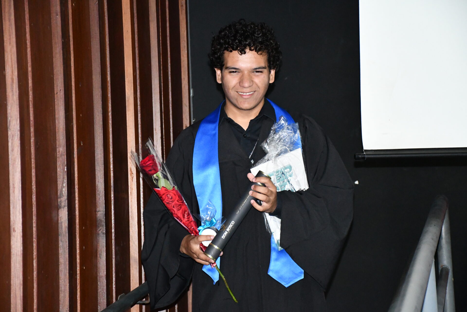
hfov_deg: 19.5
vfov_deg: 13.0
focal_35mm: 105
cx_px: 234
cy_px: 156
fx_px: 1362
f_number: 5
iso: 6400
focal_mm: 70
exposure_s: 1/60
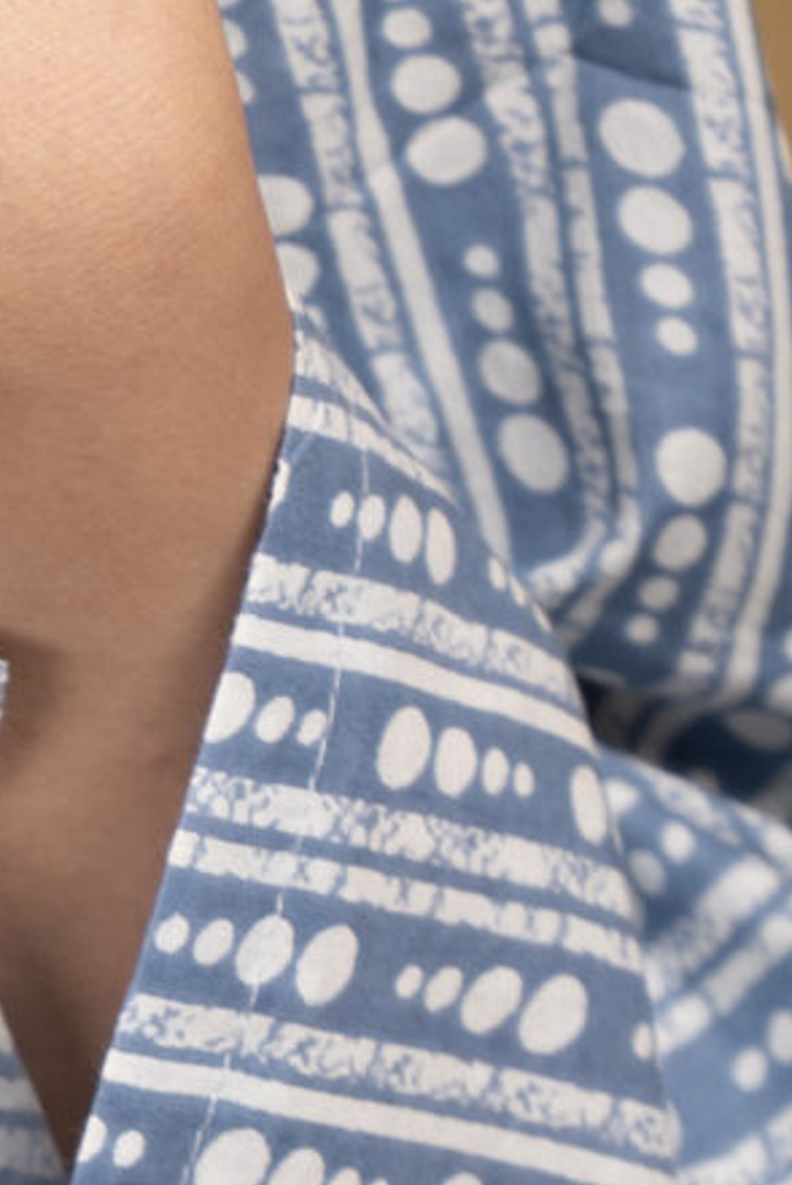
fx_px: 11300
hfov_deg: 3.9
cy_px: 743
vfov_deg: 6.0
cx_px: -1426
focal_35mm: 343
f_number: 4.5
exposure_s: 1/100
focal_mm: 59
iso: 200
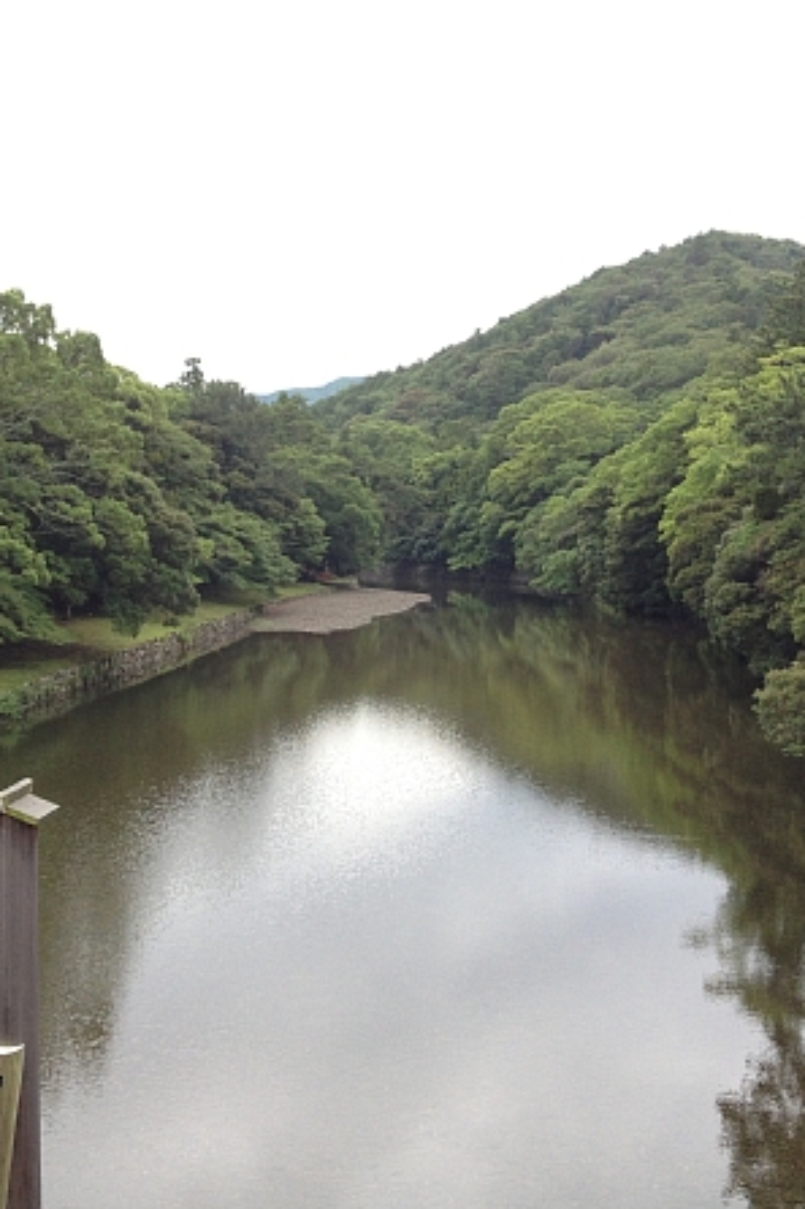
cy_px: 602
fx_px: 1645
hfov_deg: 27.5
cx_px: 374
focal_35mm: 49
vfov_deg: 40.4
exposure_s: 1/120
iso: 80
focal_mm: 4.28
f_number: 2.4
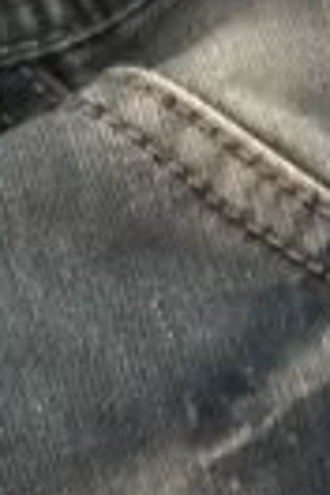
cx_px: -206
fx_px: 3025
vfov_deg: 9.0
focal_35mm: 220
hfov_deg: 6.2
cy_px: 862
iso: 80
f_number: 1.8
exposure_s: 1/7
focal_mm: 3.99
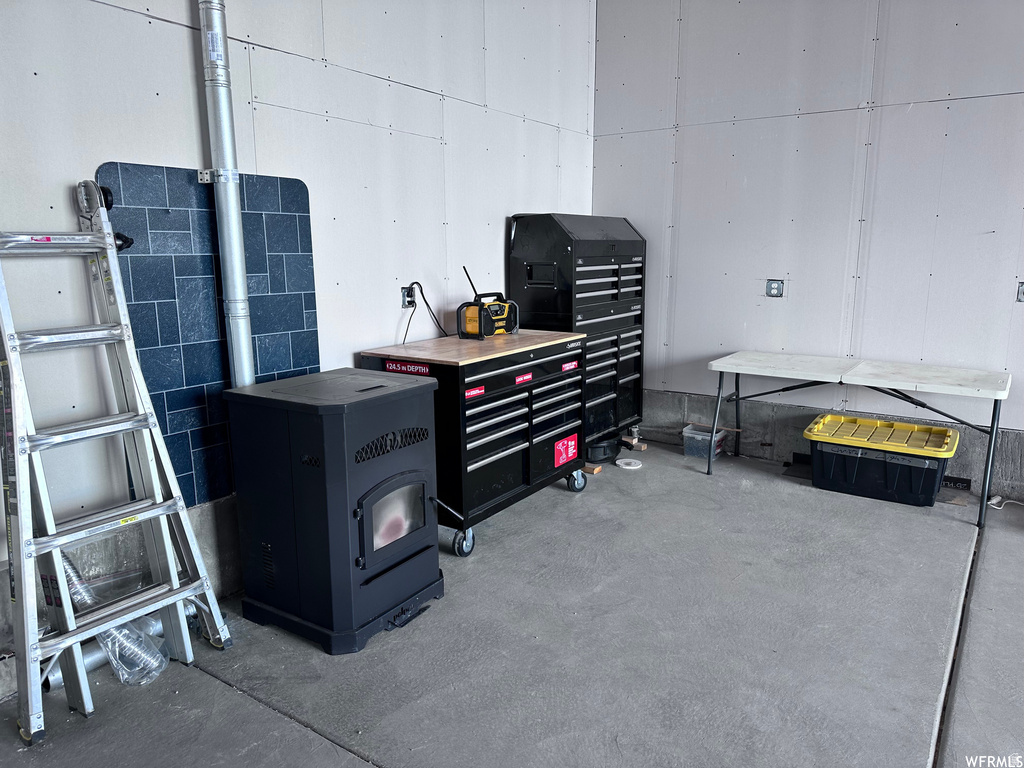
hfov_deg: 71.6
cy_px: 384
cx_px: 512
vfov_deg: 56.8
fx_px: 710
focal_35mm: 24
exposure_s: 1/121
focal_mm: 6.86
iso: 64
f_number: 1.78
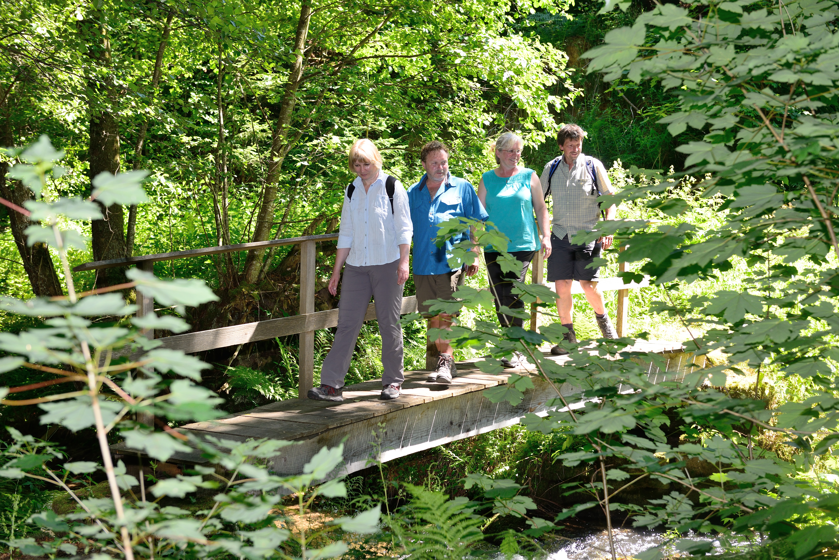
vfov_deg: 24.2
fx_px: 1305
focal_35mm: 56
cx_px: 420
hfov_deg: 35.6
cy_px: 280
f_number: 5
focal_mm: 56
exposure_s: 1/250
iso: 400
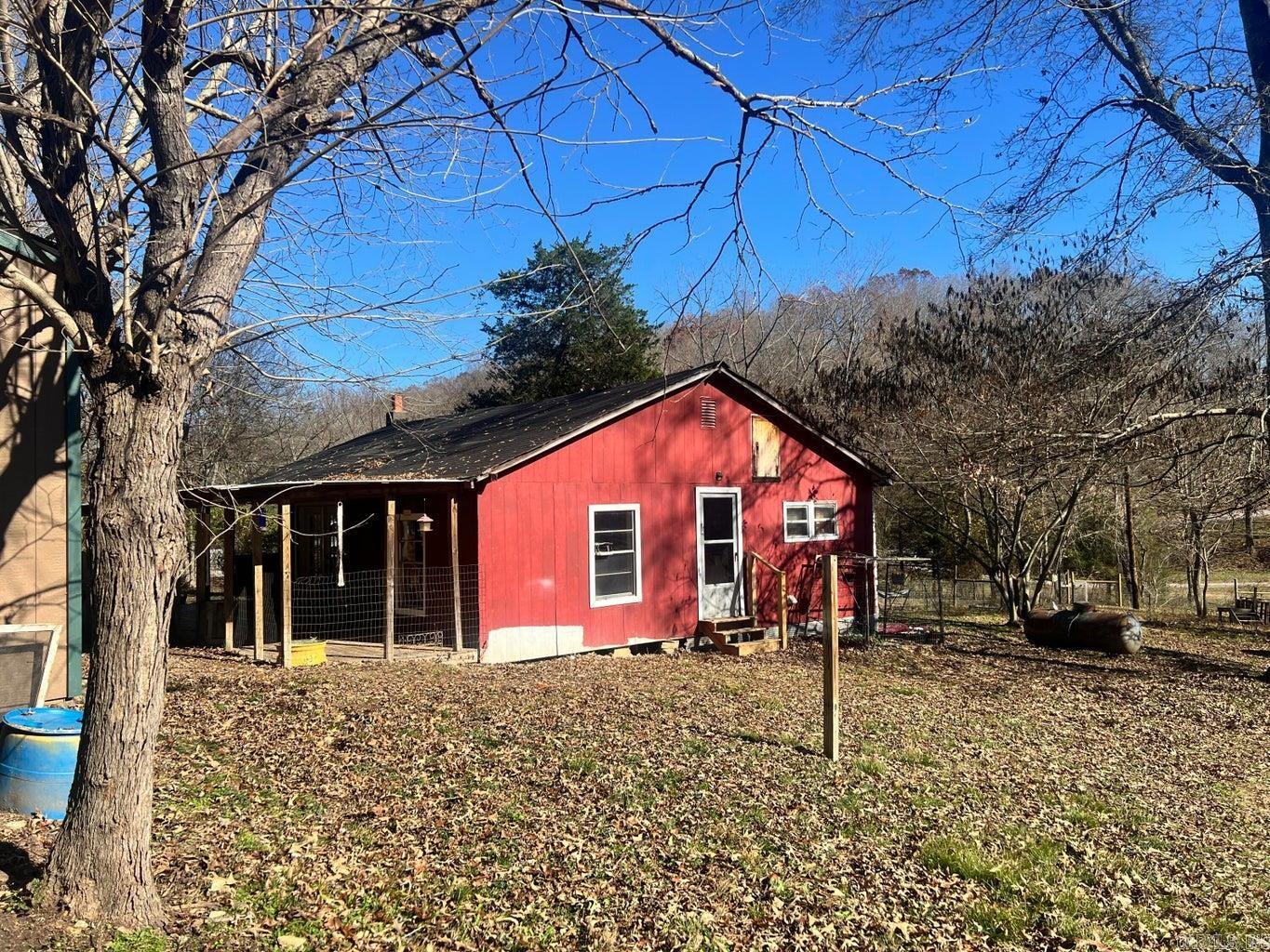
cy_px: 476
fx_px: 954
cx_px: 635
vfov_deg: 53.1
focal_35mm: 26
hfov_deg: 67.3
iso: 50
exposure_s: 1/2404
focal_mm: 5.7
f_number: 1.5
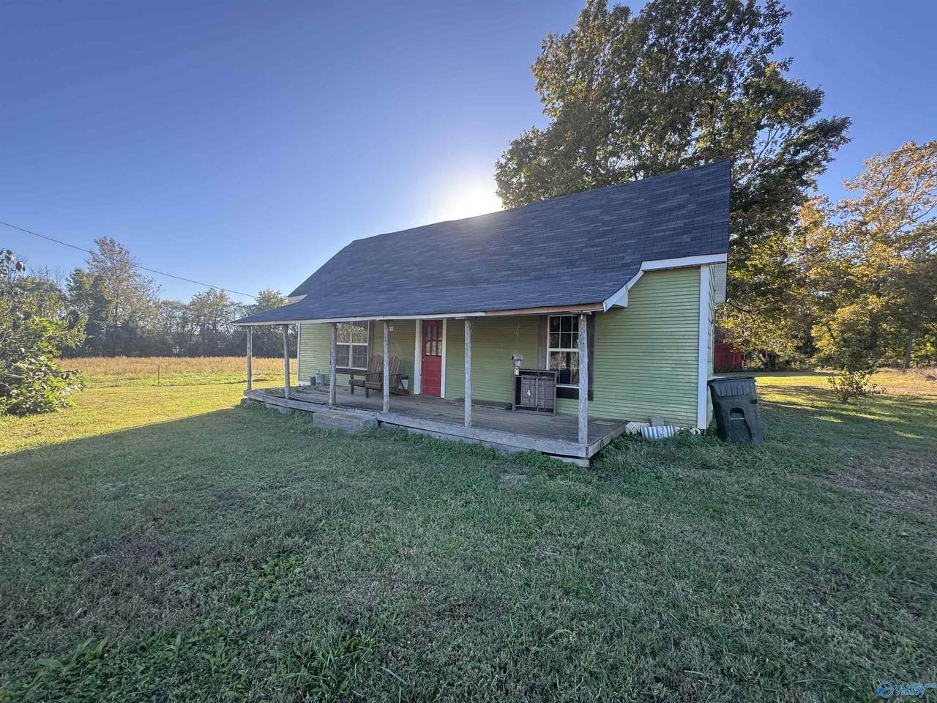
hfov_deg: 102.1
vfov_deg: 85.7
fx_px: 379
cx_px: 468
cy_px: 352
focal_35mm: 14
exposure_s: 1/293
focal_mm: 2.22
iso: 40
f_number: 2.2
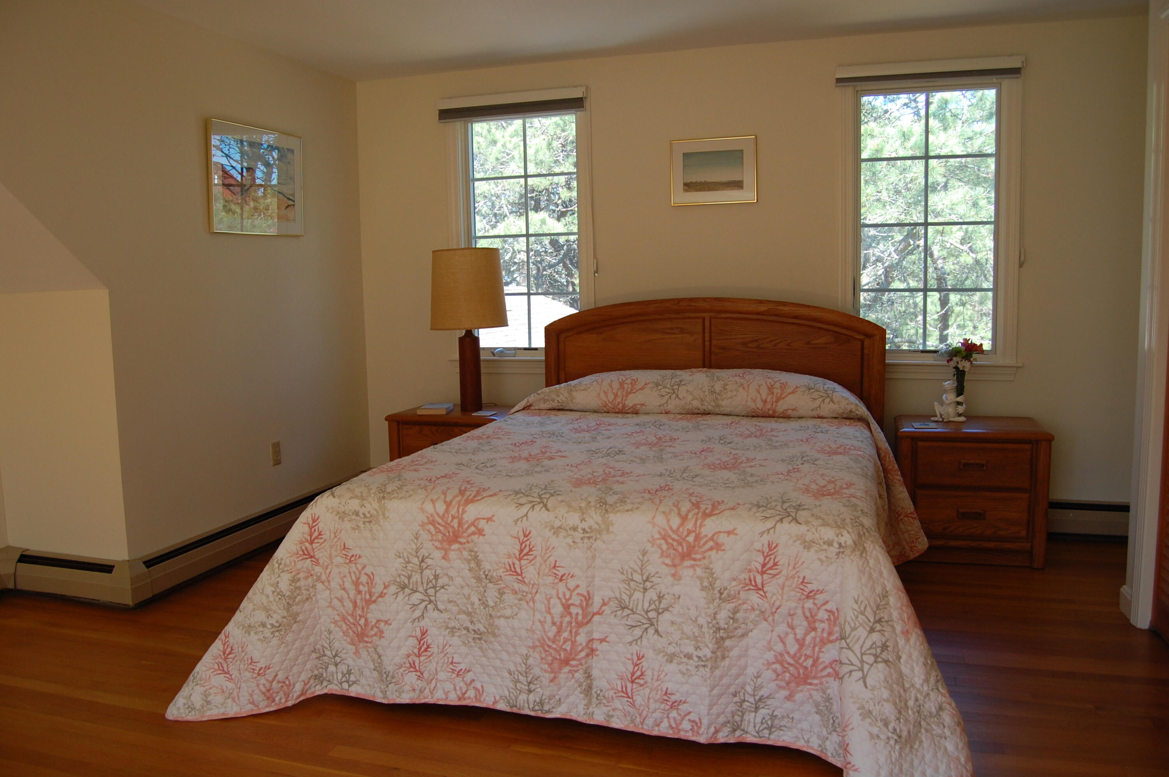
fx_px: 876
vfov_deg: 47.8
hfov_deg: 67.4
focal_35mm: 27
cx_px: 584
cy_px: 388
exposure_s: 1/125
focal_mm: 18
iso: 400
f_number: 5.6
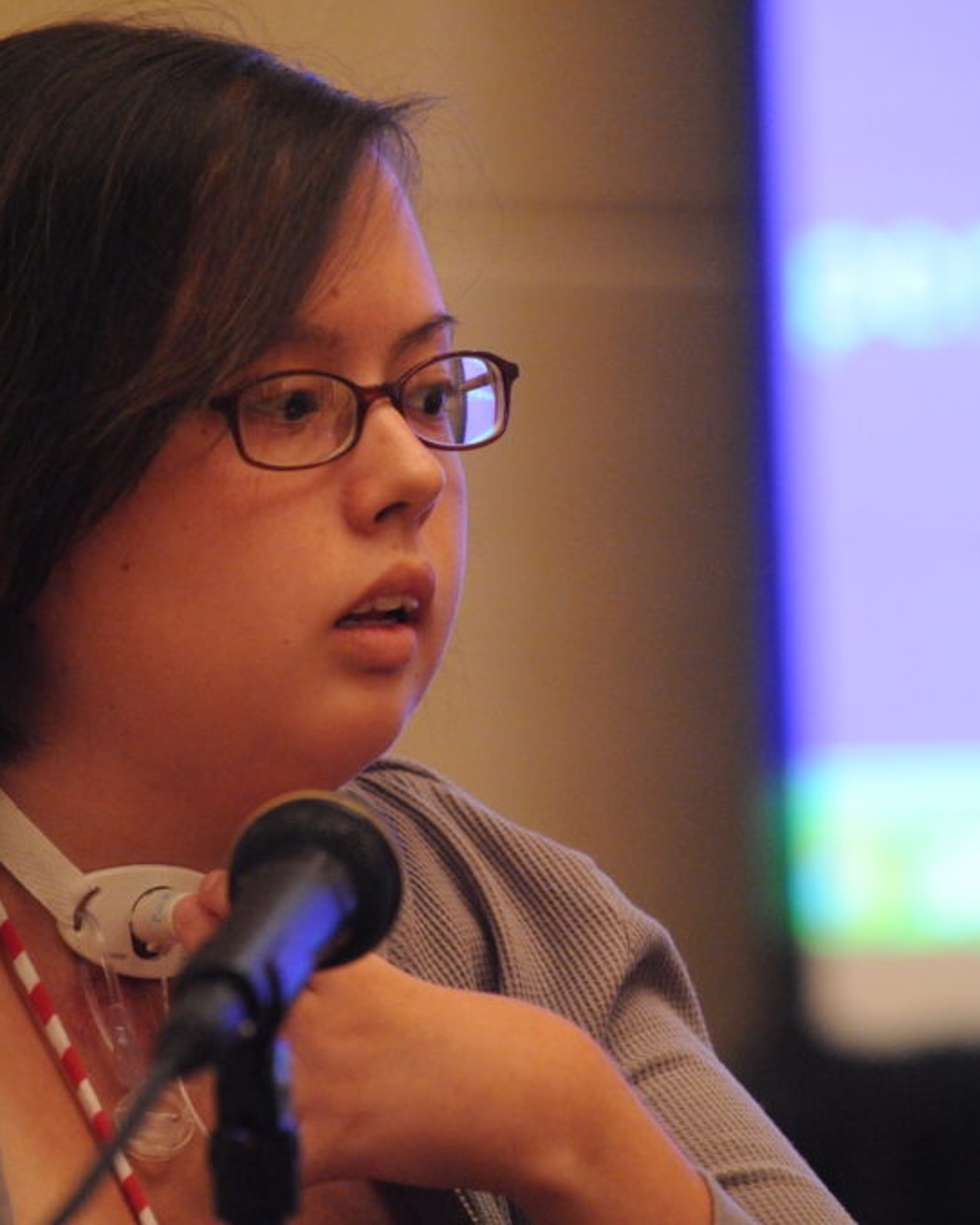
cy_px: 612
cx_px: 574
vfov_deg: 6.8
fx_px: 10263
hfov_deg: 5.5
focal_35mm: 283
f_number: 5
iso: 6400
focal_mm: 200
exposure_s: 1/100
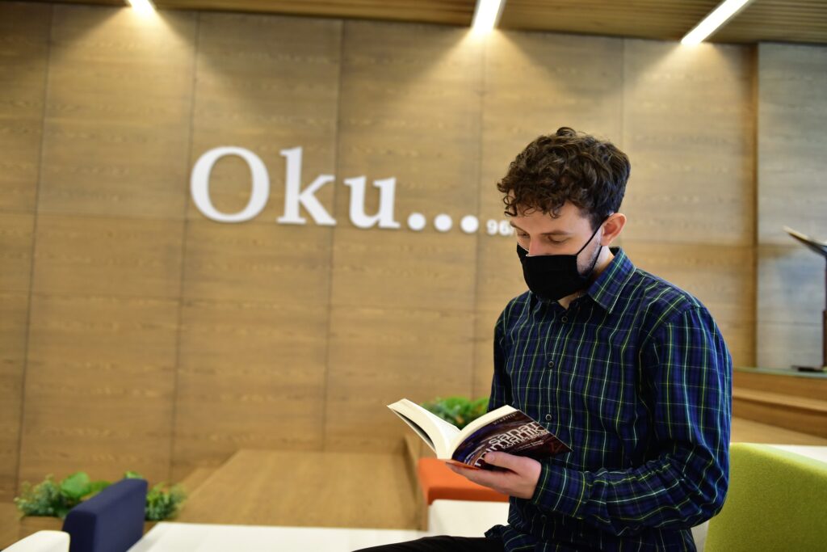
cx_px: 414
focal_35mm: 34
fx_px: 781
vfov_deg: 38.9
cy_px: 276
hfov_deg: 55.8
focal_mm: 34
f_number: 2.8
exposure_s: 1/125
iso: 800
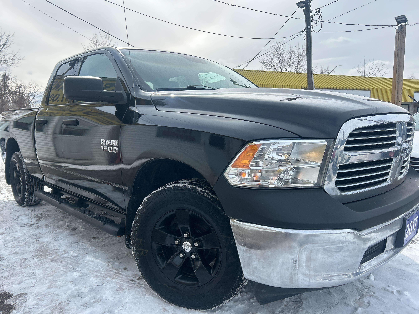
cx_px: 210
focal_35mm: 26
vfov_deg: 53.1
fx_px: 315
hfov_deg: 67.3
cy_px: 157
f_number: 1.5
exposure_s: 1/3968
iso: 50
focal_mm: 5.7
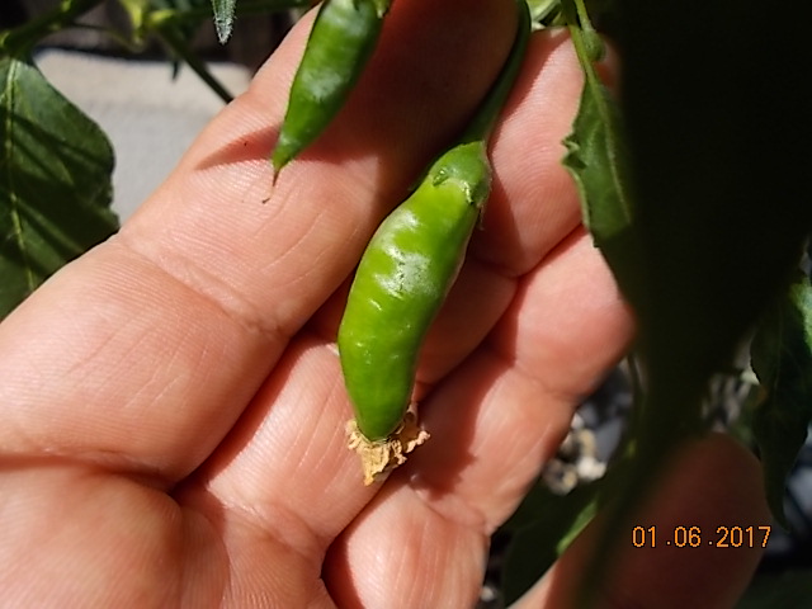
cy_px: 304
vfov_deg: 46.8
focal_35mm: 30
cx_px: 406
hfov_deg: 60.0
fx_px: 704
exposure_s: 1/160
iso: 80
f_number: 8.6
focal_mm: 5.3
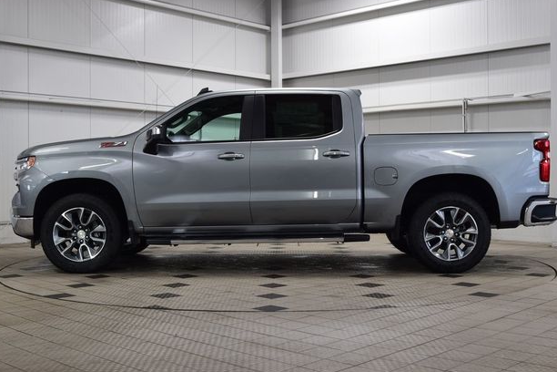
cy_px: 190
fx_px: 704
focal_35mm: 46
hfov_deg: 43.2
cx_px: 282
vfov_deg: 29.5
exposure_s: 1/25
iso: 400
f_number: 7.1
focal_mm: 29
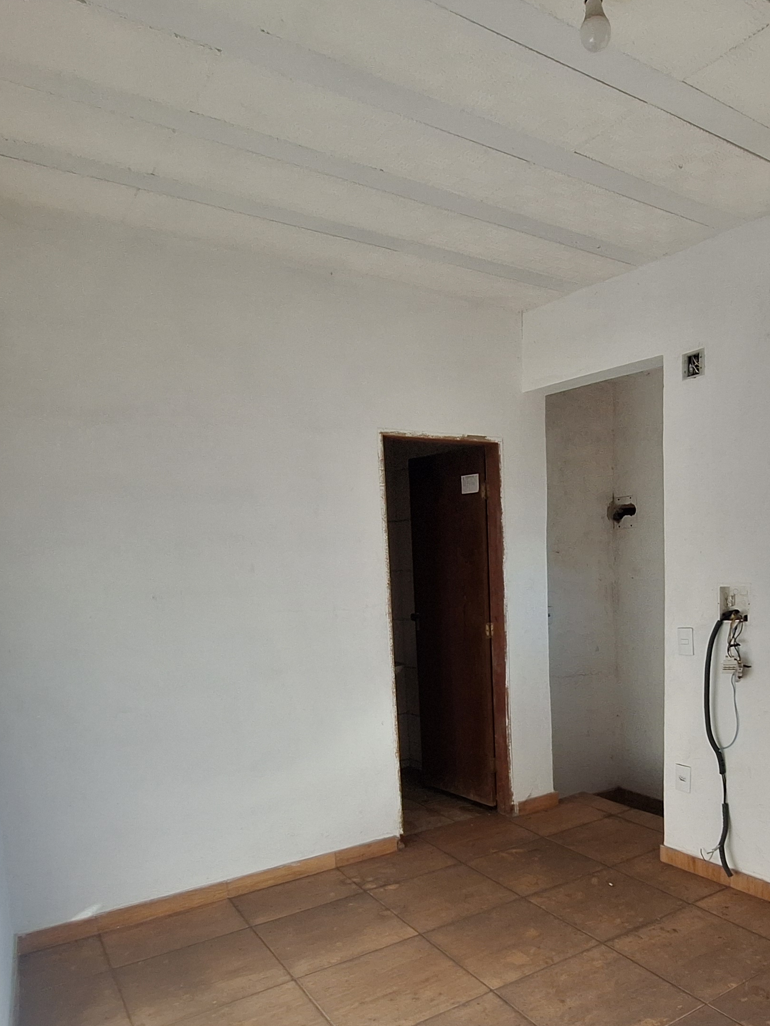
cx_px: 524
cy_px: 651
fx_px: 712
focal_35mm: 24
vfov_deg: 70.3
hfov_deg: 55.4
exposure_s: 1/841
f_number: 2.2
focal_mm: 1.74
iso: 40
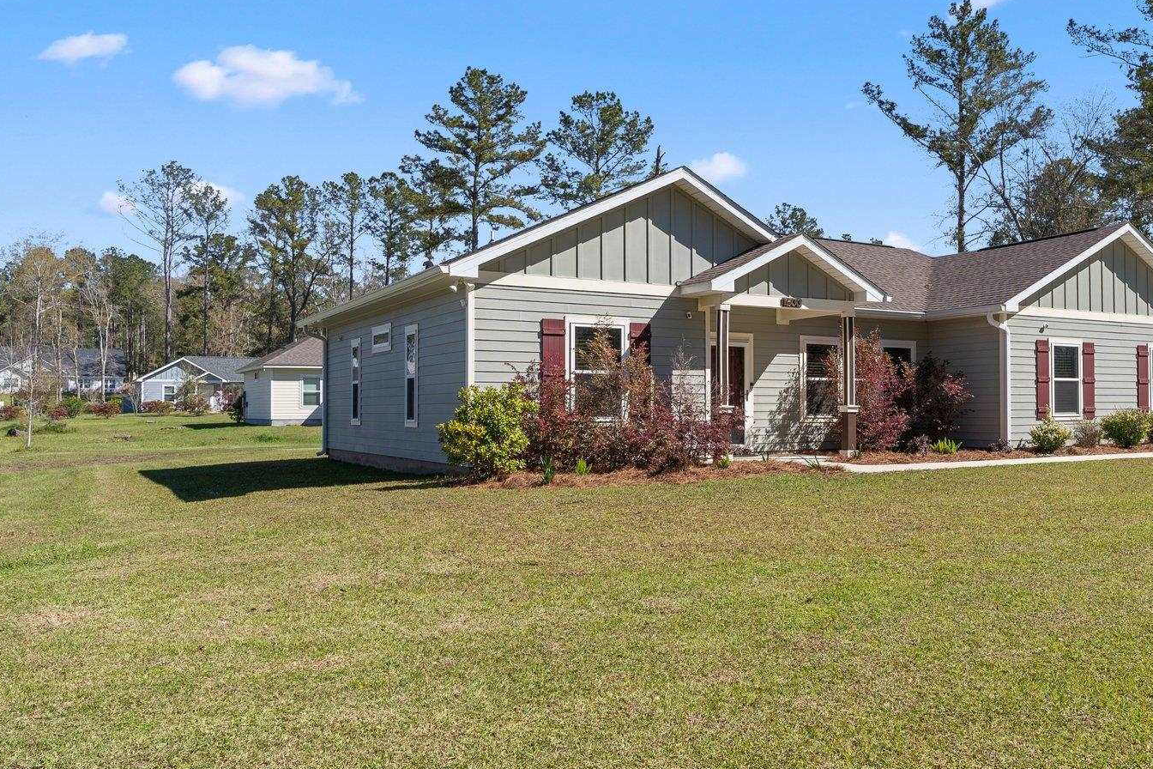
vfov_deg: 41.1
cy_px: 397
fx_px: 1025
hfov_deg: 56.7
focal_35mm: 32
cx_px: 816
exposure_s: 1/200
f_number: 9
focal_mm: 21
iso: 100
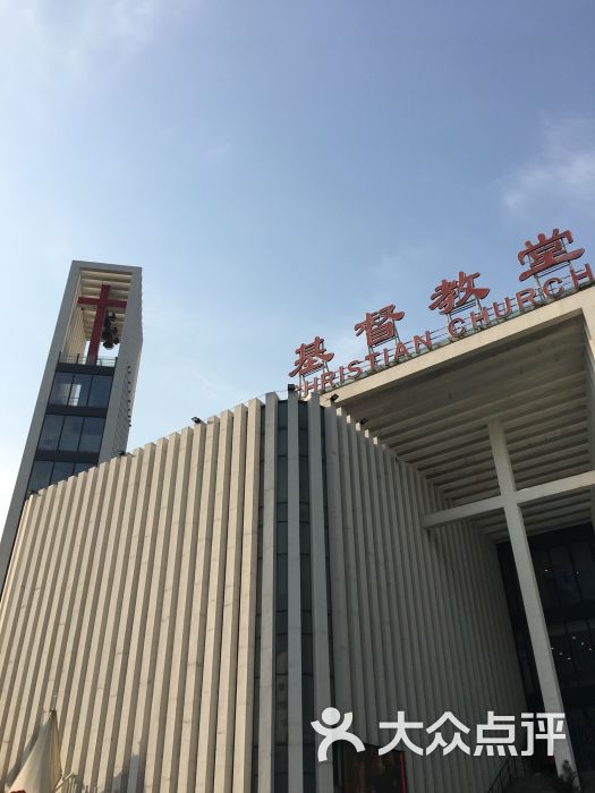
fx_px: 665
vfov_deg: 61.7
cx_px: 298
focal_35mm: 29
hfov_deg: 48.2
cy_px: 396
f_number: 2.2
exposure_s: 1/1508
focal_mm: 4.15
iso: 25
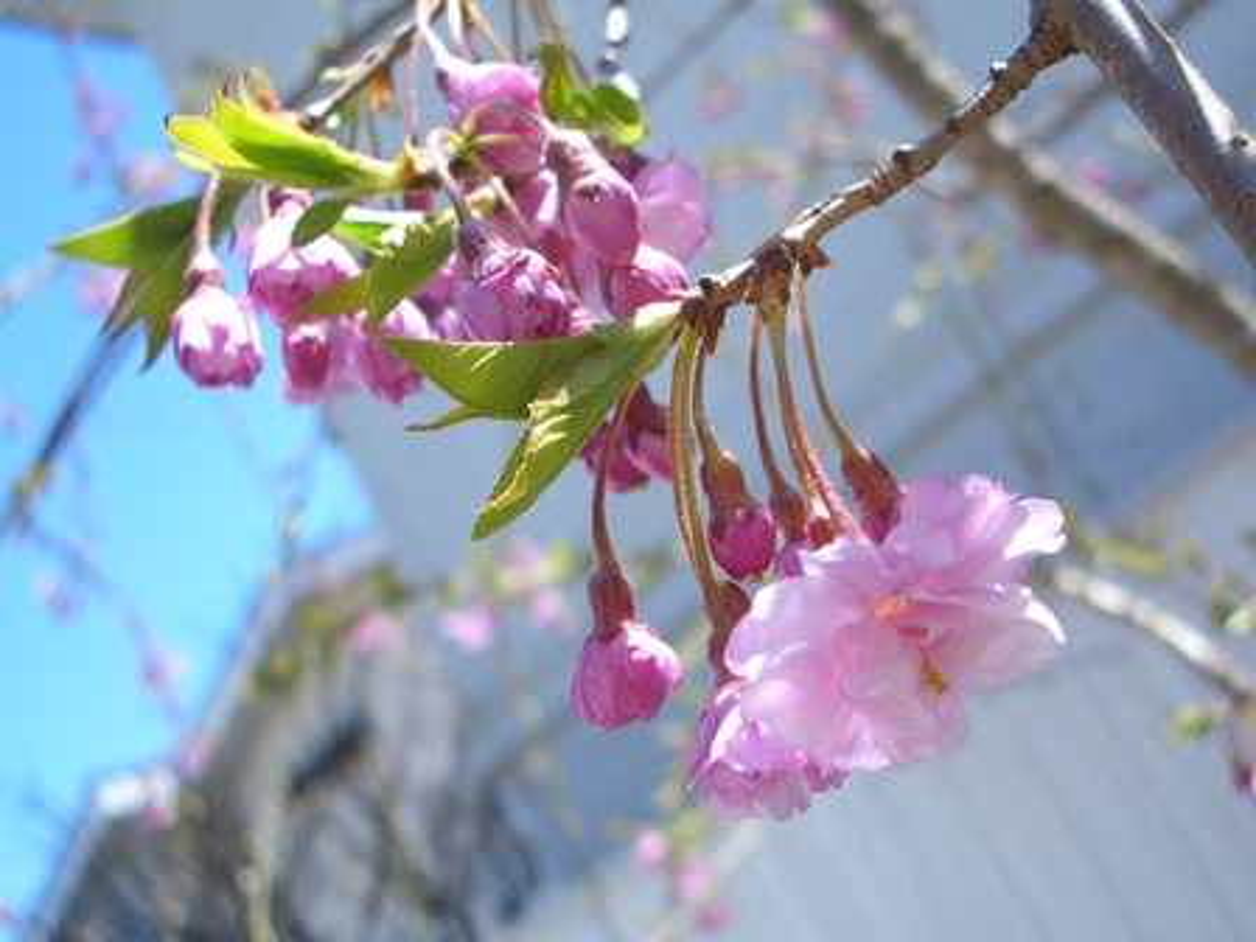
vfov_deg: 29.7
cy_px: 471
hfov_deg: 38.9
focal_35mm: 49
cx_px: 628
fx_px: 1778
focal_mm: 8.2
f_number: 3.1
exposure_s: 1/400
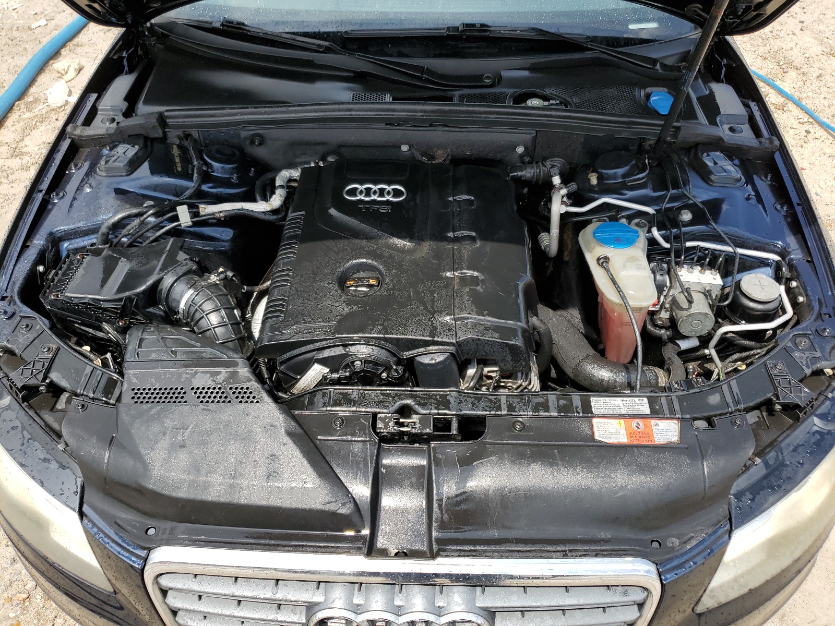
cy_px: 313
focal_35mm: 26
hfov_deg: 67.3
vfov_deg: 53.1
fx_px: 627
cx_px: 418
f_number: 1.5
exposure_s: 1/2000
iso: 50
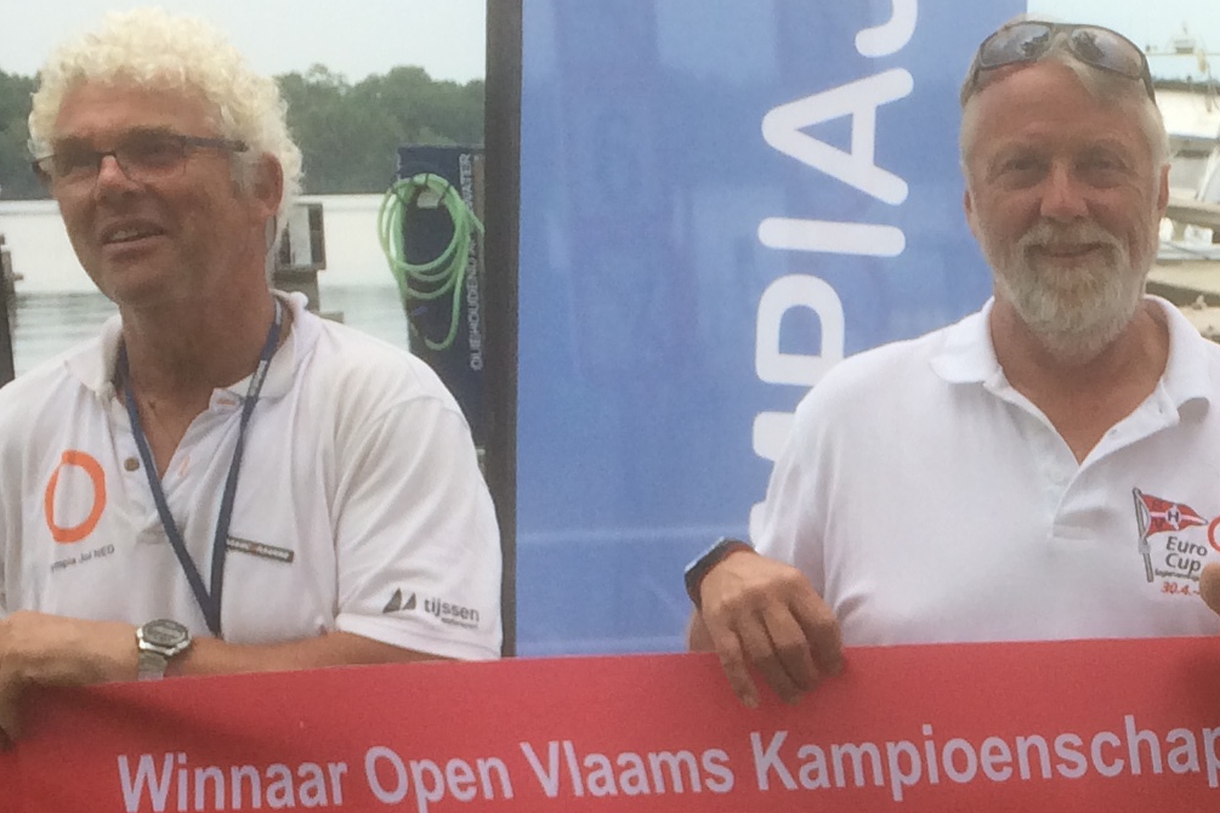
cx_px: 1304
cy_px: 881
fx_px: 3321
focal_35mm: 98
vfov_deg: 13.7
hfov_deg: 20.0
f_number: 2.2
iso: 32
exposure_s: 1/641
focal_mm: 4.15
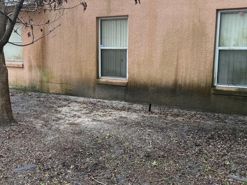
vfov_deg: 35.9
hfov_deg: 46.8
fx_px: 285
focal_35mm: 40
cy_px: 86
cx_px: 116
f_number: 1.78
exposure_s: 1/898
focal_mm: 6.76
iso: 100
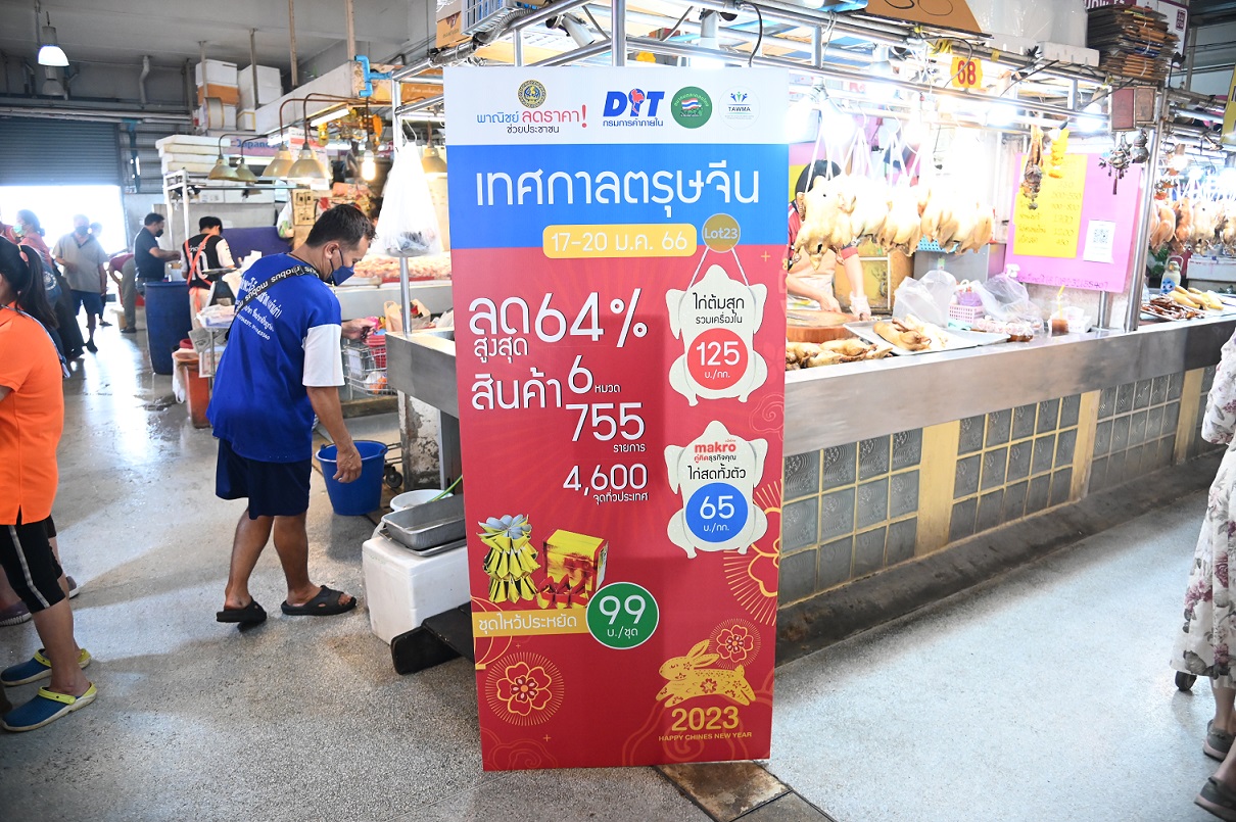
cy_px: 411
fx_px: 823
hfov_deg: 73.8
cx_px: 618
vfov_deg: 53.1
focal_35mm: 24
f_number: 4
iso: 5000
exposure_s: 1/250
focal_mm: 24
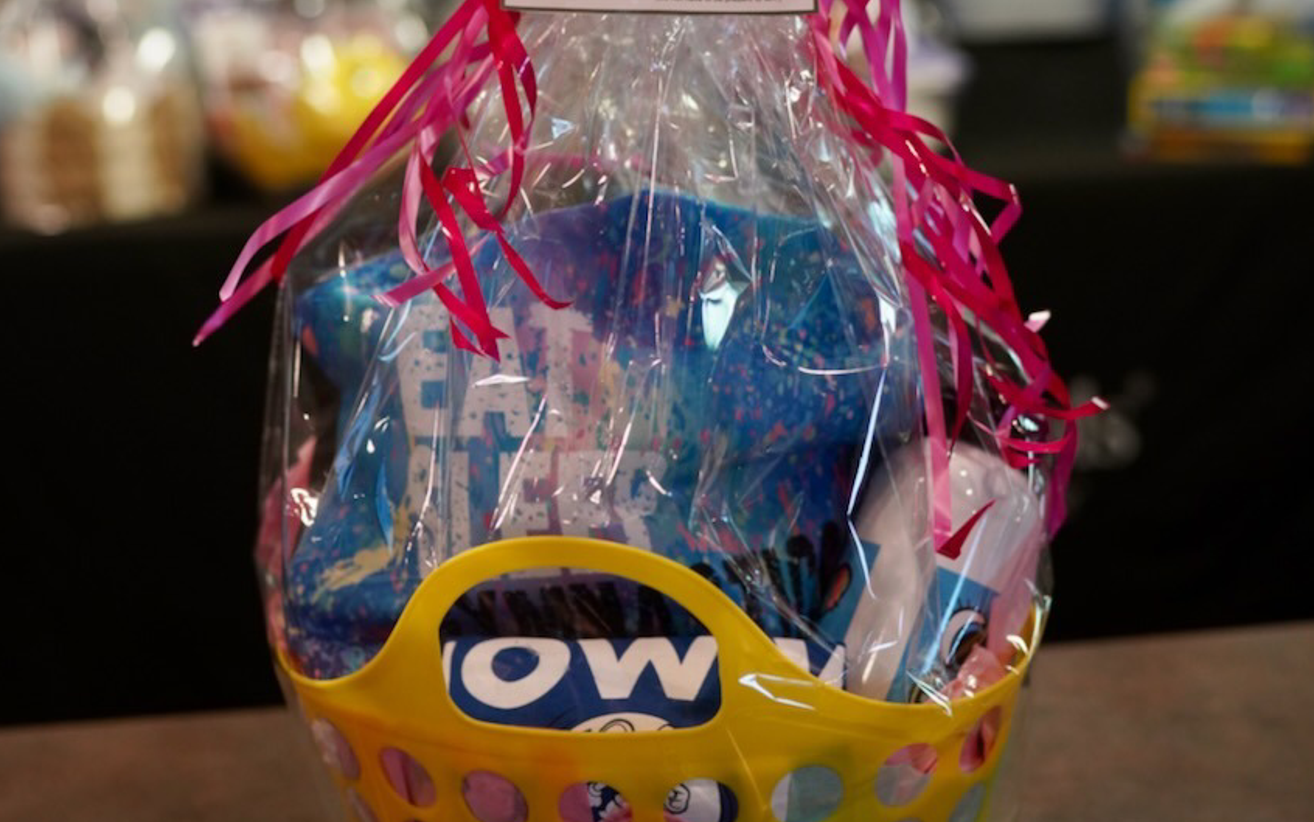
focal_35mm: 54
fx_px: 1934
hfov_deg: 37.5
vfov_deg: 23.9
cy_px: 320
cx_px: 655
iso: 1600
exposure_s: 1/160
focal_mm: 35
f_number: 2
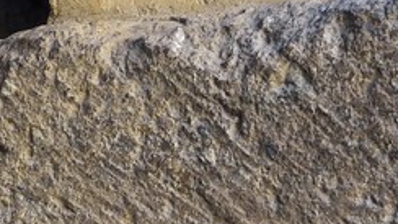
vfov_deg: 5.7
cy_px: 512
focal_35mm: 206
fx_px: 2173
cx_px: 189
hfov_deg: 10.5
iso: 400
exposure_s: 1/40
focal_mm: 30
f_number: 7.1
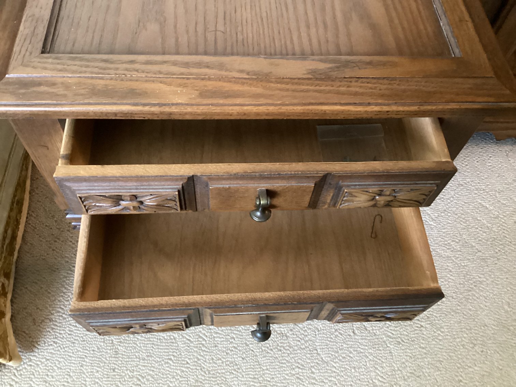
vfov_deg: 45.4
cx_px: 258
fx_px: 462
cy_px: 194
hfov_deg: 58.3
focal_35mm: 31
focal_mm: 3.3
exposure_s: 1/24
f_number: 2.4
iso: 800
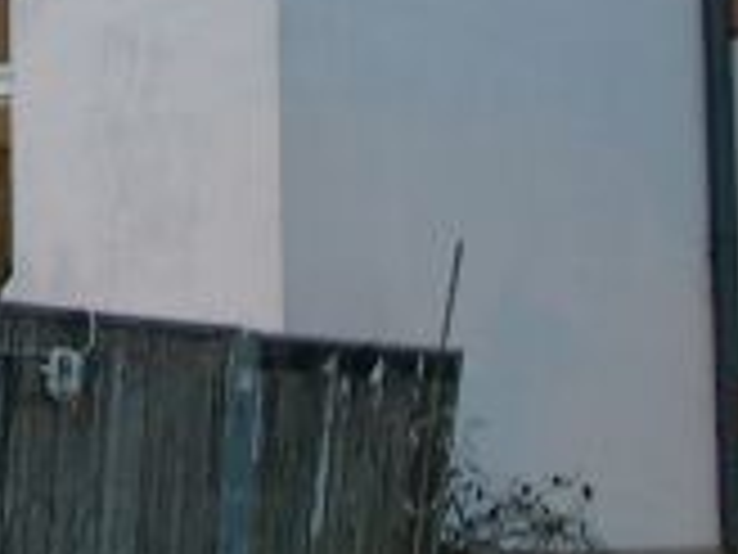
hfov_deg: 11.7
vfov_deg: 8.7
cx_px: -76
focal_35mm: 166
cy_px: -374
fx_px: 3539
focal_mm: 7.13
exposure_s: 1/118
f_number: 2.8
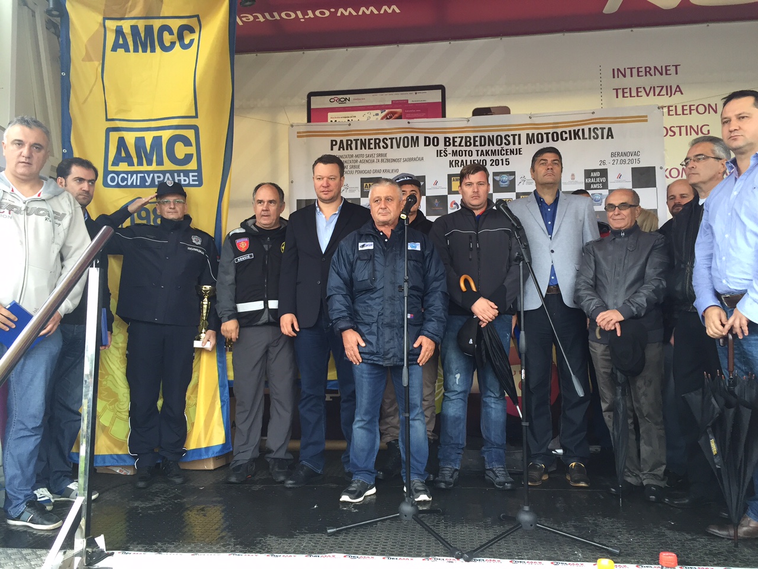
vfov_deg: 48.2
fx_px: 635
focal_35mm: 29
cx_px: 379
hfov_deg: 61.7
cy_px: 284
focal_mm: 4.15
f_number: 2.2
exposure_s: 1/33
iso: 40
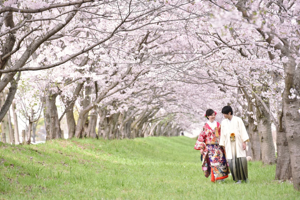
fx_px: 1667
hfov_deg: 10.3
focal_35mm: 200
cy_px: 100
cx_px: 150
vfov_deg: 6.9
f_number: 6.3
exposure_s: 1/1000
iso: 1000
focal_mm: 200
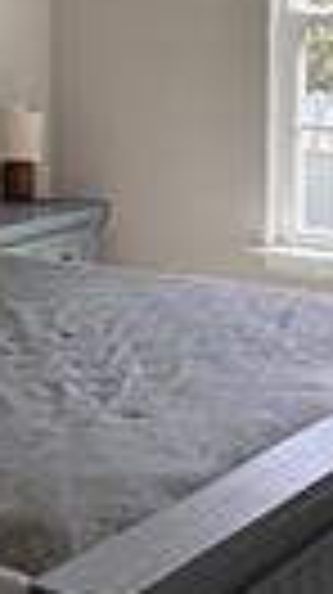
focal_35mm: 89
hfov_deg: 13.5
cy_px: 112
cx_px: 230
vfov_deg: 23.6
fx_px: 1401
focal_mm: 2.22
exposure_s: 1/140
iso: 40
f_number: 2.2
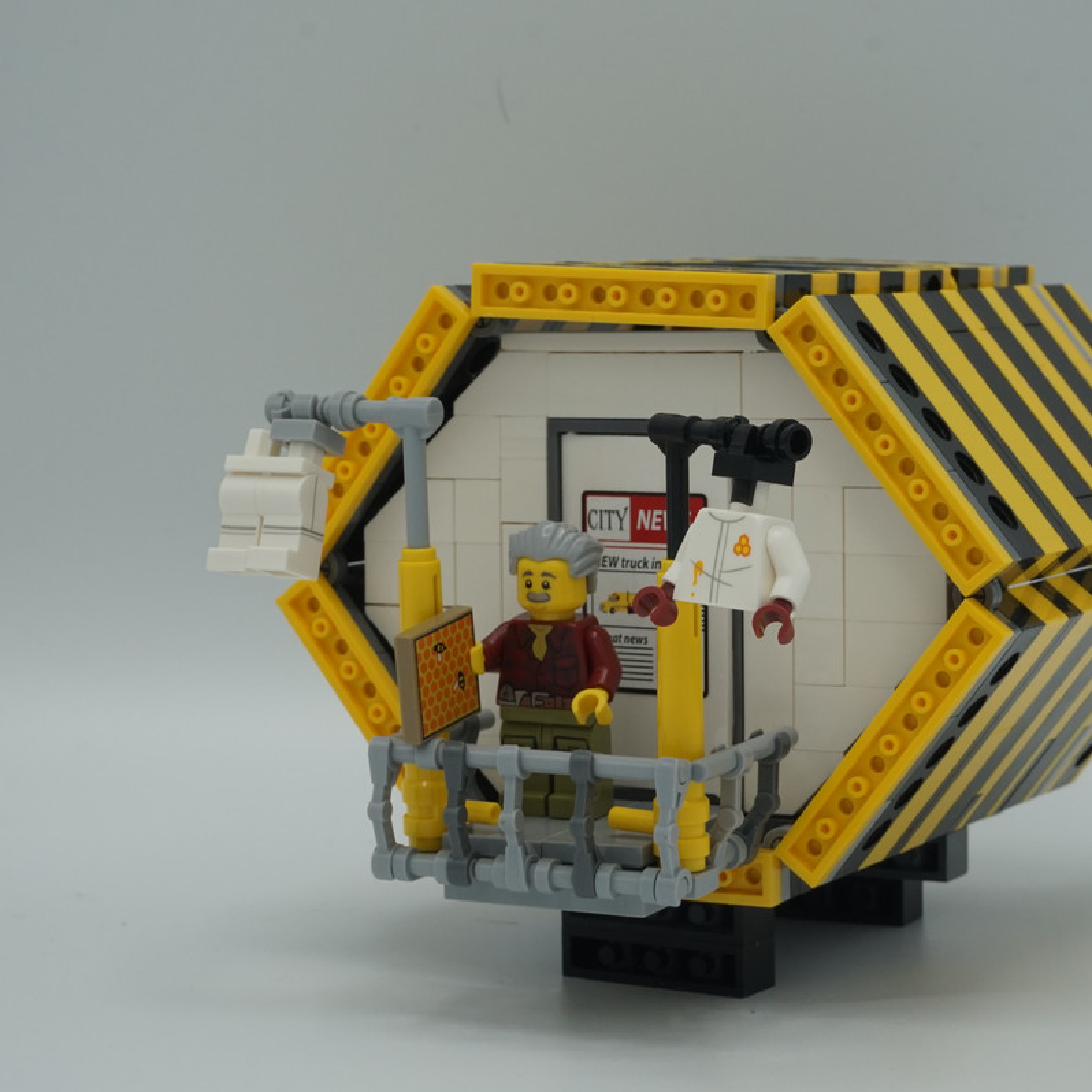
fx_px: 3426
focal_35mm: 96
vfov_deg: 18.1
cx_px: 671
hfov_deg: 18.1
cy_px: 546
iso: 400
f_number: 16
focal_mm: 50
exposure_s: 1/125
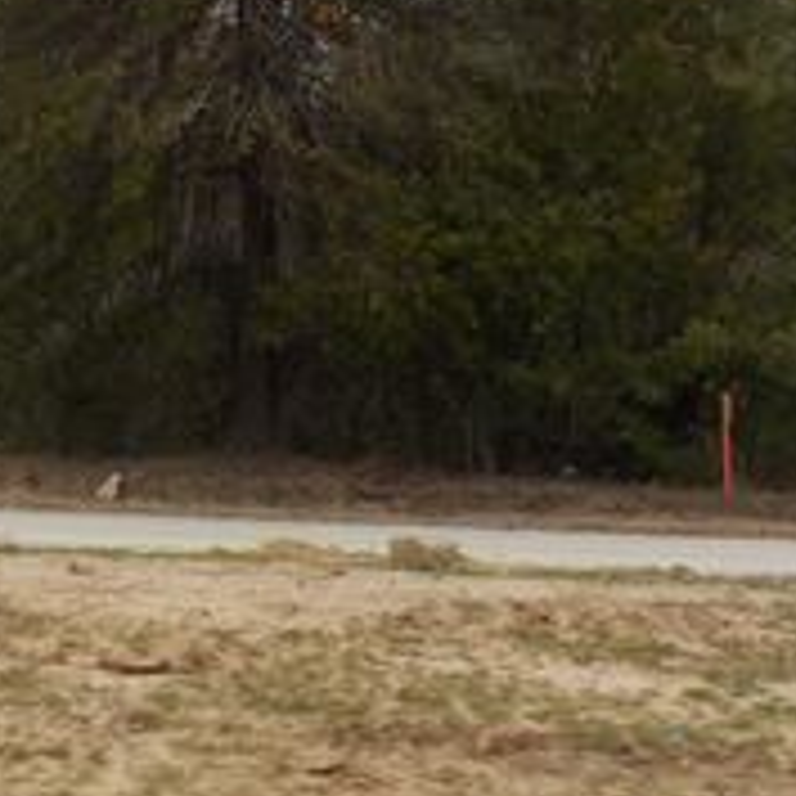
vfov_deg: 22.1
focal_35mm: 75
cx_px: 301
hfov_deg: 23.0
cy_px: -16
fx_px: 1951
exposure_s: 1/250
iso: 125
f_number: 3.3
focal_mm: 4.1
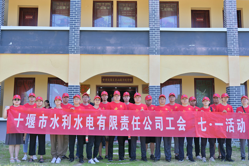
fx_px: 290
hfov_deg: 46.4
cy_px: 83
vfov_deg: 31.9
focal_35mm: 42
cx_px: 124
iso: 100
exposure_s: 1/320
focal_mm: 42
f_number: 4.5
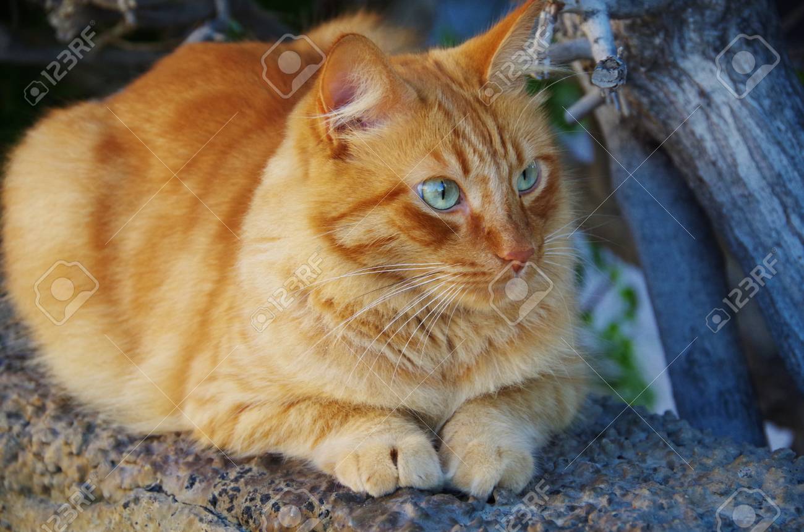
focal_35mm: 132
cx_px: 402
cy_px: 266
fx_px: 2942
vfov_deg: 10.3
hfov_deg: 15.6
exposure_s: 1/125
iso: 800
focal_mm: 88
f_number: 8
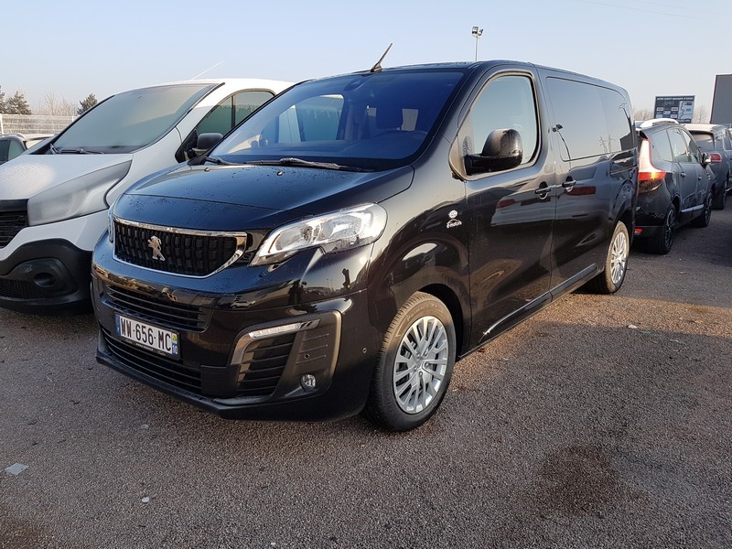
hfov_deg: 67.3
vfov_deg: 53.1
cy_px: 274
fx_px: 550
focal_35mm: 26
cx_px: 366
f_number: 1.7
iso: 40
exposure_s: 1/646
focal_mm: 4.2
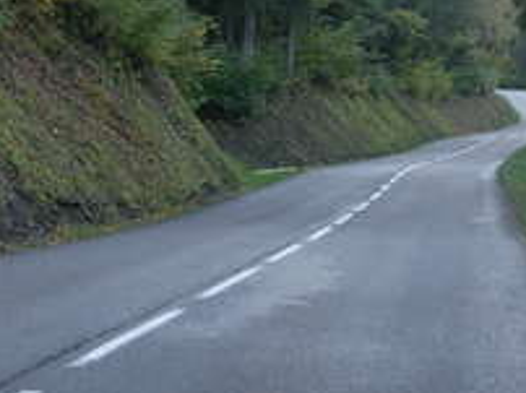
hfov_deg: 17.4
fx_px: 1715
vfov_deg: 12.8
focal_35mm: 113
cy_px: -44
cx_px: 234
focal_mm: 6.3
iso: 79
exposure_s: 1/45.2
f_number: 2.9
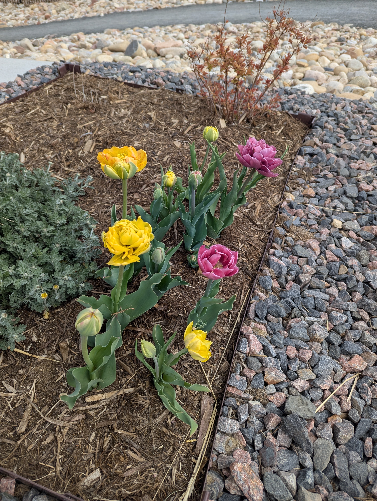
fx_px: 348
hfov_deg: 56.9
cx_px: 188
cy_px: 250
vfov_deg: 71.5
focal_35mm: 24
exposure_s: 1/1192
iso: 38
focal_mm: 6.81
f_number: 1.85
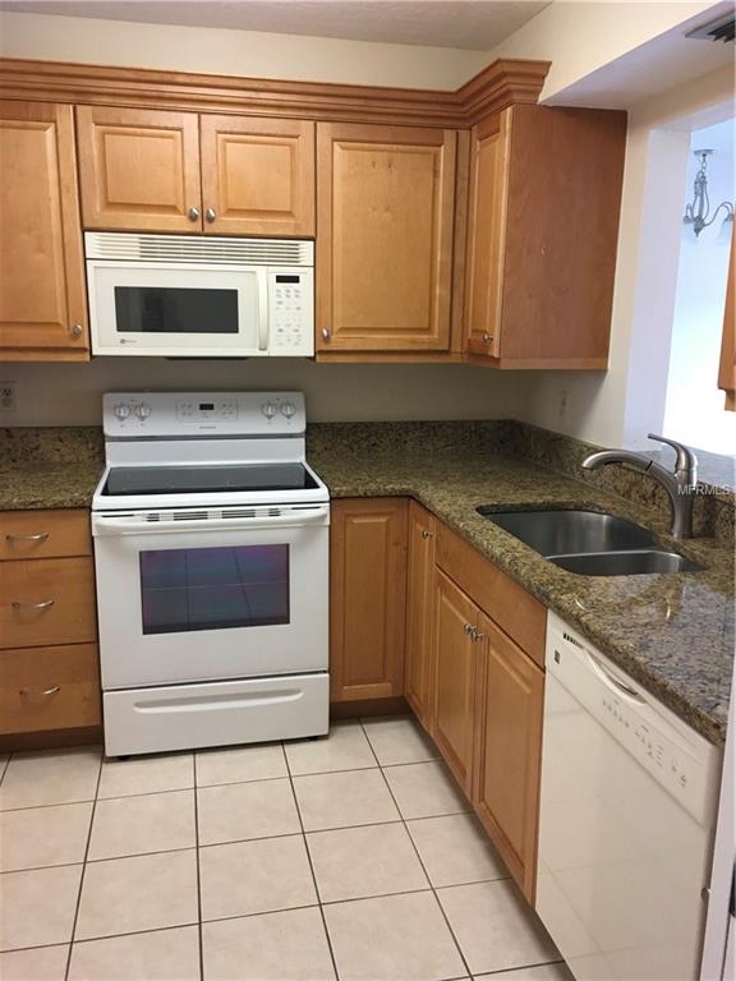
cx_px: 368
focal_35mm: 29
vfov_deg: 61.7
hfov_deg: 48.2
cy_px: 490
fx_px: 822
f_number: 2.2
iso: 80
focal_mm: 4.15
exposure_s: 1/30
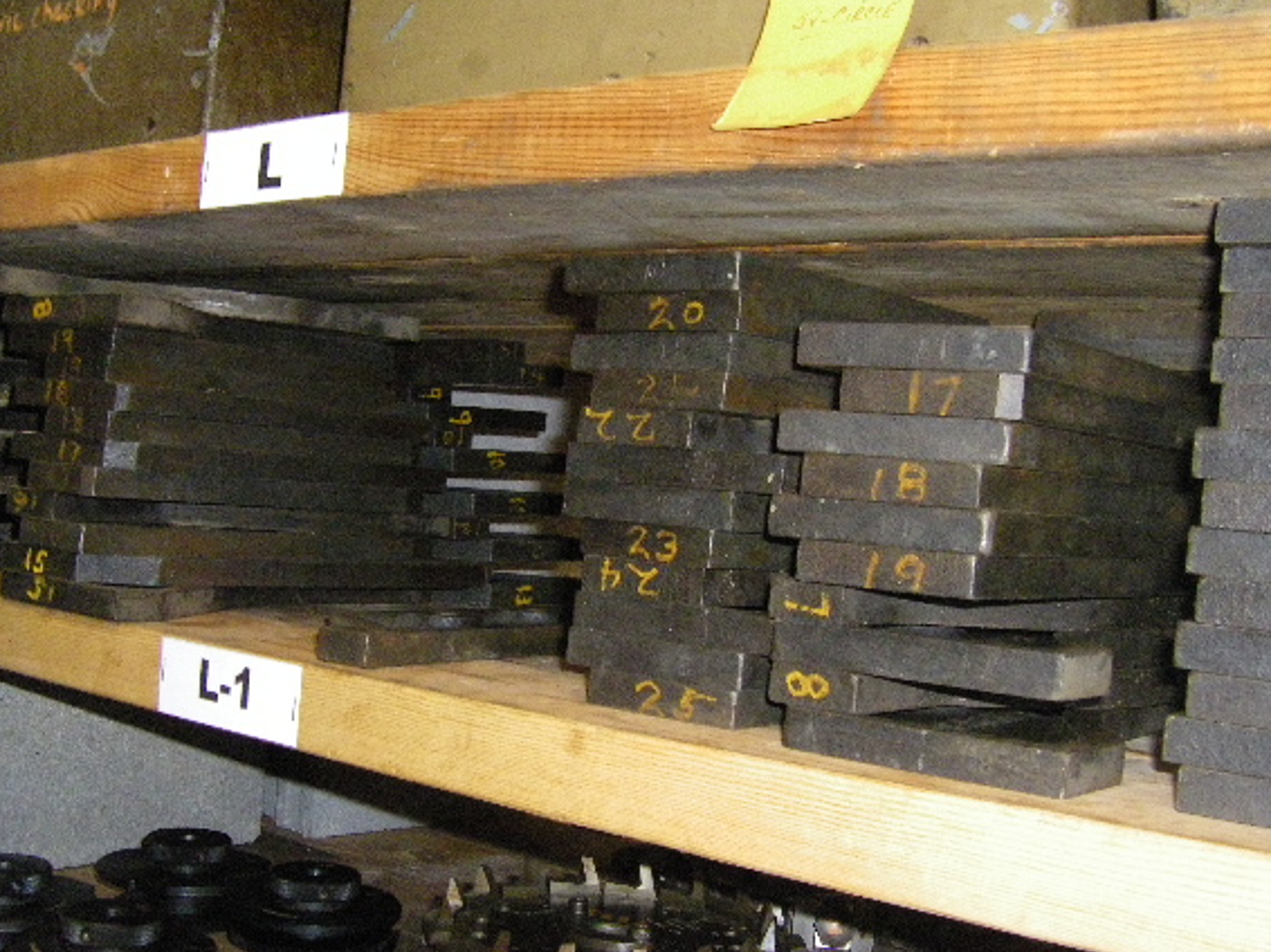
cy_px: 469
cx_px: 662
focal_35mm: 43
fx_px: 1578
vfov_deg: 33.6
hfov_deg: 43.9
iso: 800
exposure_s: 1/50
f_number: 3.5
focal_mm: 6.3
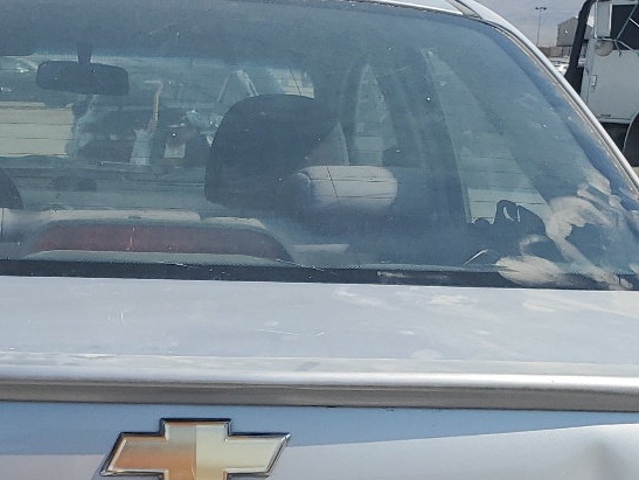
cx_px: 105
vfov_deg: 18.3
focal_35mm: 76
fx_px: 1404
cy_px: 598
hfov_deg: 25.1
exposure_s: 1/5000
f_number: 1.5
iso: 50
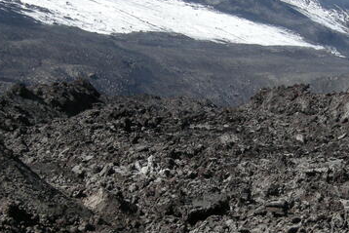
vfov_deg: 13.1
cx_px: 300
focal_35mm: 104
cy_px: 181
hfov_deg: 19.3
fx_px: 1009
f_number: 6.1
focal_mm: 7.5
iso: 100
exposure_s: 1/264
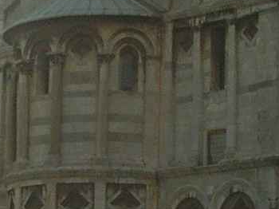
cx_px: 185
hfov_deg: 8.6
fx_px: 1844
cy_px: 199
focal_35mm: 229
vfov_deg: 6.5
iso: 50
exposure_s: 1/150
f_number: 5.6
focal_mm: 5.8
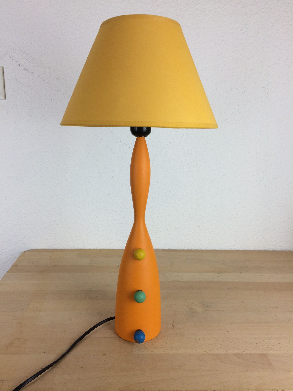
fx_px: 327
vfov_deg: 61.7
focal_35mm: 29
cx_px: 146
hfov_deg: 48.2
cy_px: 196
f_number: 2.2
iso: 64
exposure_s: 1/100
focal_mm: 4.15
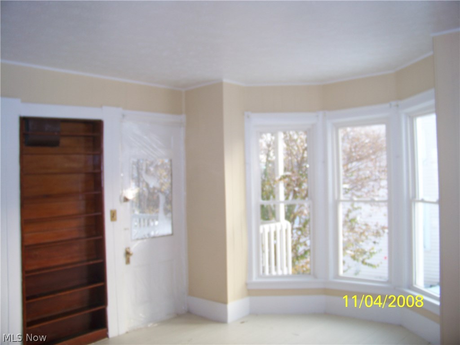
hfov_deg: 55.4
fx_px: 439
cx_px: 230
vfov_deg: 42.9
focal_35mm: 33
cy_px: 172
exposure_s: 1/30
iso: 64
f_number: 2.8
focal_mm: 5.85
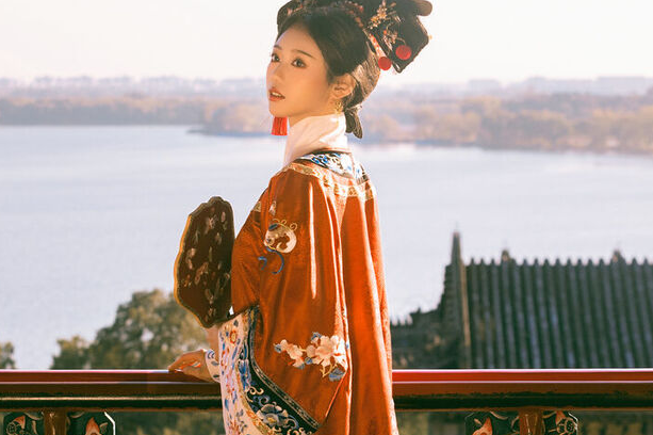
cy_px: 295
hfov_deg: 17.1
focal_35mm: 120
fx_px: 2175
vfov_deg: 11.4
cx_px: 282
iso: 100
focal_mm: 70
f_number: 5.6
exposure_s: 1/160
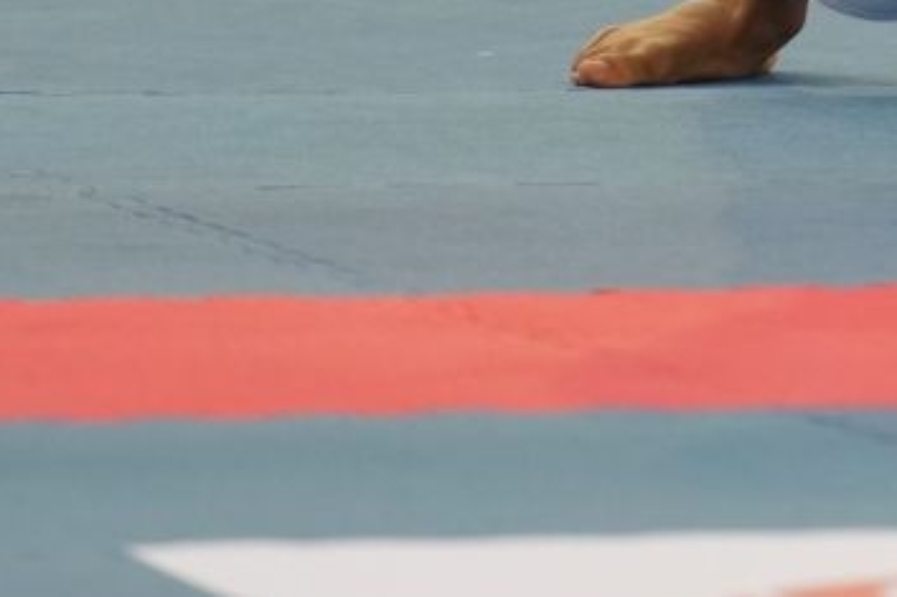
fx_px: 25427
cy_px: -892
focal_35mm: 1021
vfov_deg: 1.3
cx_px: 1301
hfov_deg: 2.0
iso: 800
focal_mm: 200
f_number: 2.8
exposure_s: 1/500
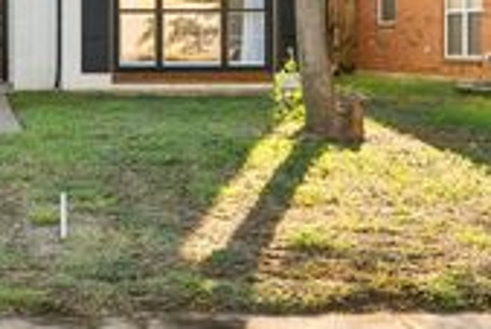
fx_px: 969
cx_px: -224
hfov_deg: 23.4
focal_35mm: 71
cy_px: -112
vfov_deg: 17.8
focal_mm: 24
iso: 200
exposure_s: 1/80
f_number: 8
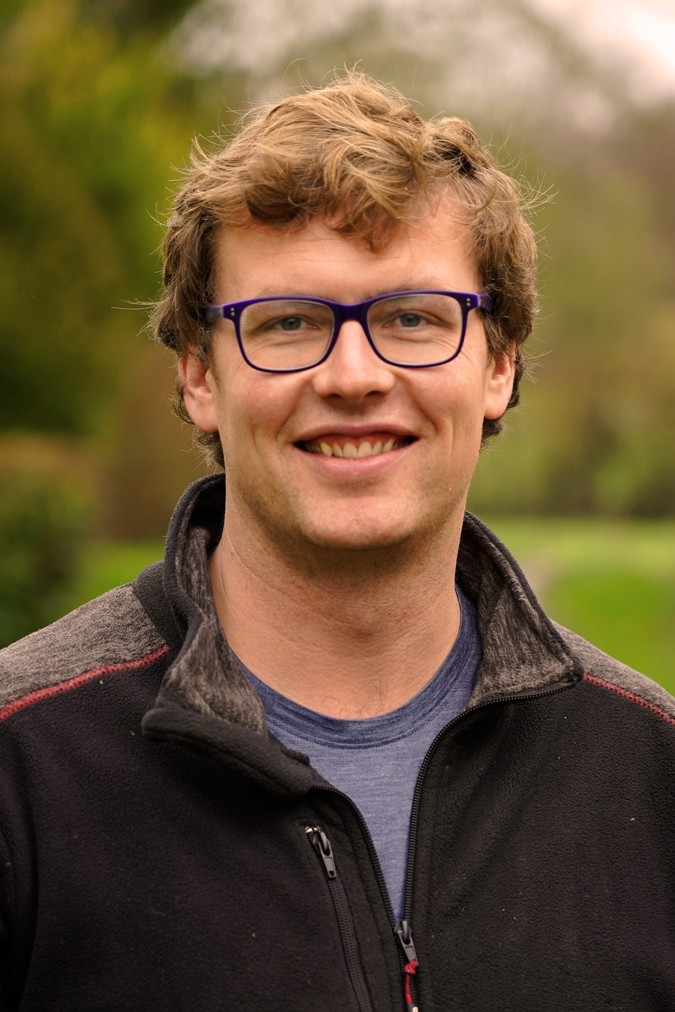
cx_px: 338
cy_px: 506
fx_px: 4415
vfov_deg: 13.1
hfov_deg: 8.7
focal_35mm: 157
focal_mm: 105
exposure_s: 1/160
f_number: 4
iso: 250
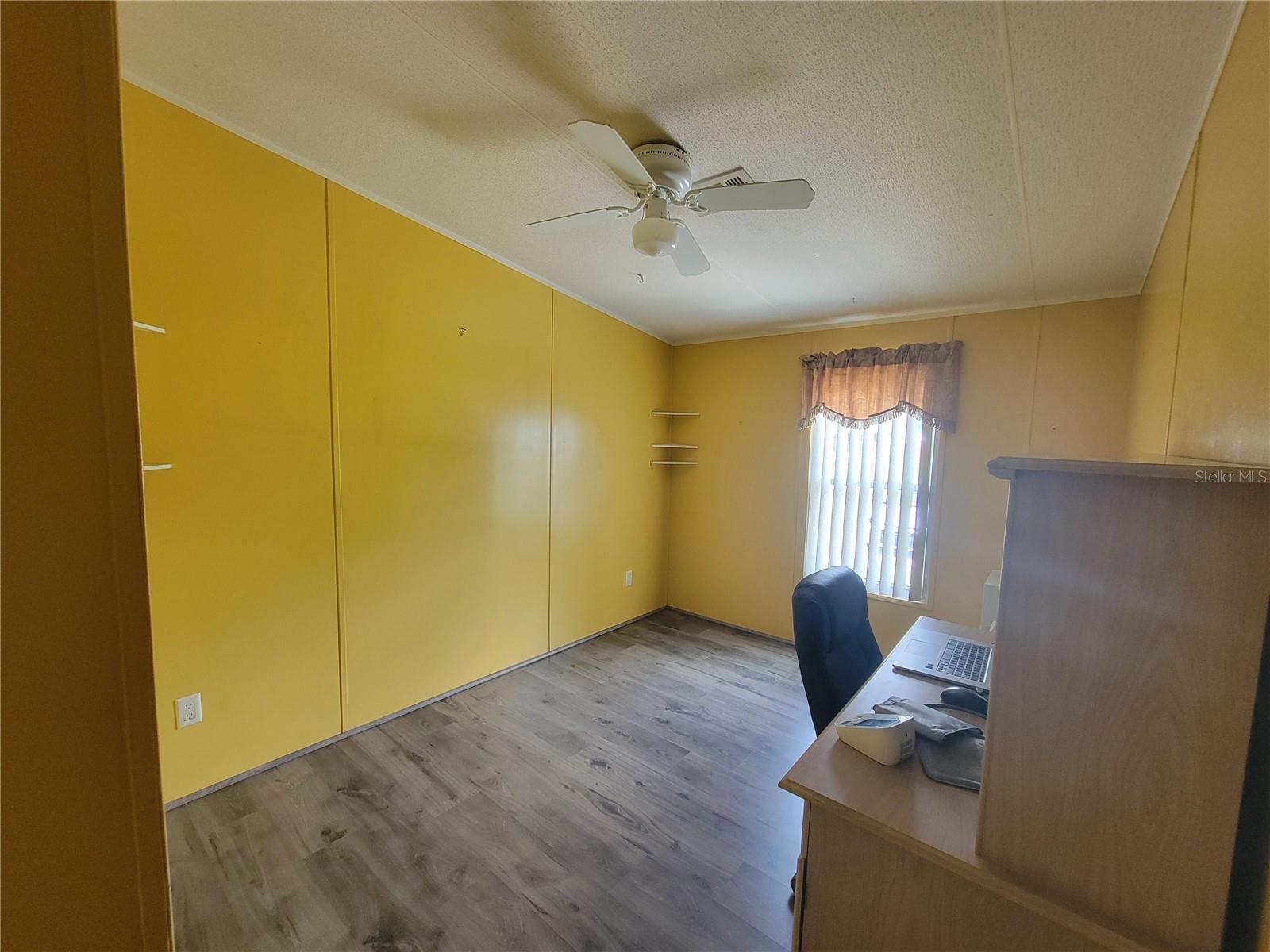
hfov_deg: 106.2
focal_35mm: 13
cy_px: 476
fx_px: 477
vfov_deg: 89.9
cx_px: 635
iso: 320
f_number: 2.2
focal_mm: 2.2
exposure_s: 1/40
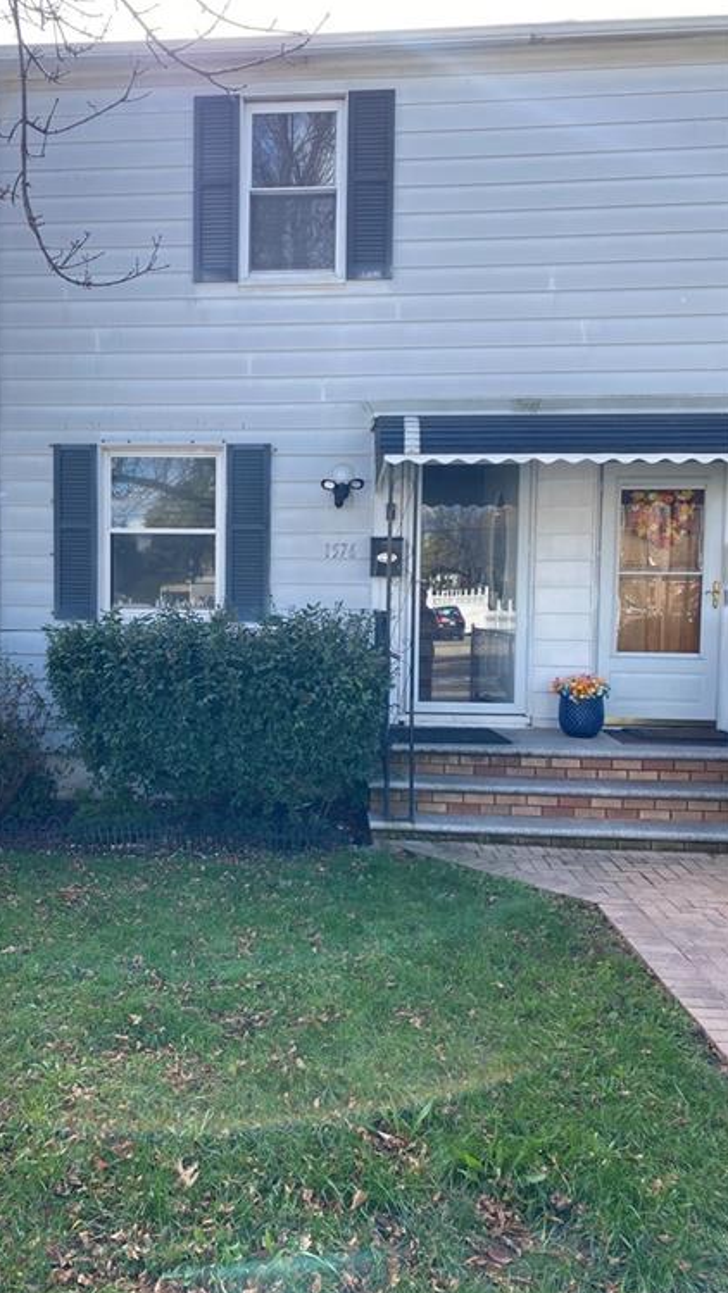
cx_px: 238
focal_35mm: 29
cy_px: 650
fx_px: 995
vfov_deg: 66.1
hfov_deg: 39.7
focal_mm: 4.25
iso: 32
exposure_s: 1/698
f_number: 1.8
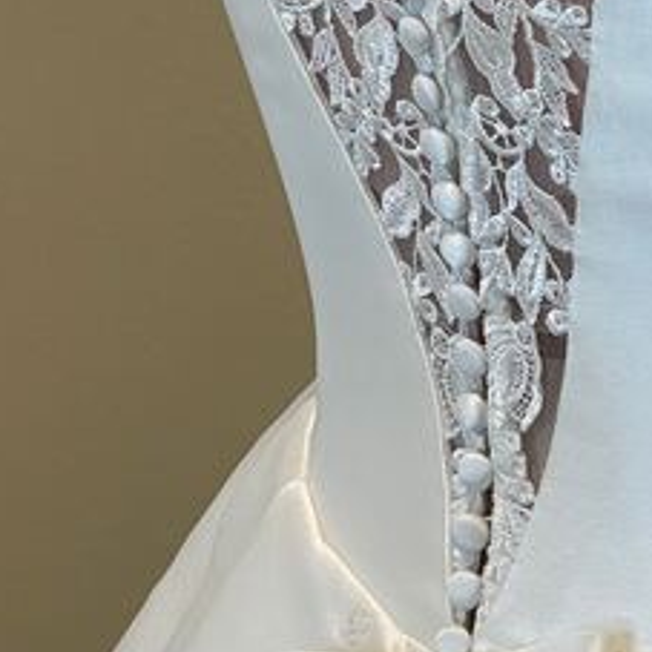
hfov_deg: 11.0
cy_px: -14
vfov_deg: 11.0
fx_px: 3367
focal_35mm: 158
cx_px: 593
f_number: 2
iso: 125
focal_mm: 6
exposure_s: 1/60
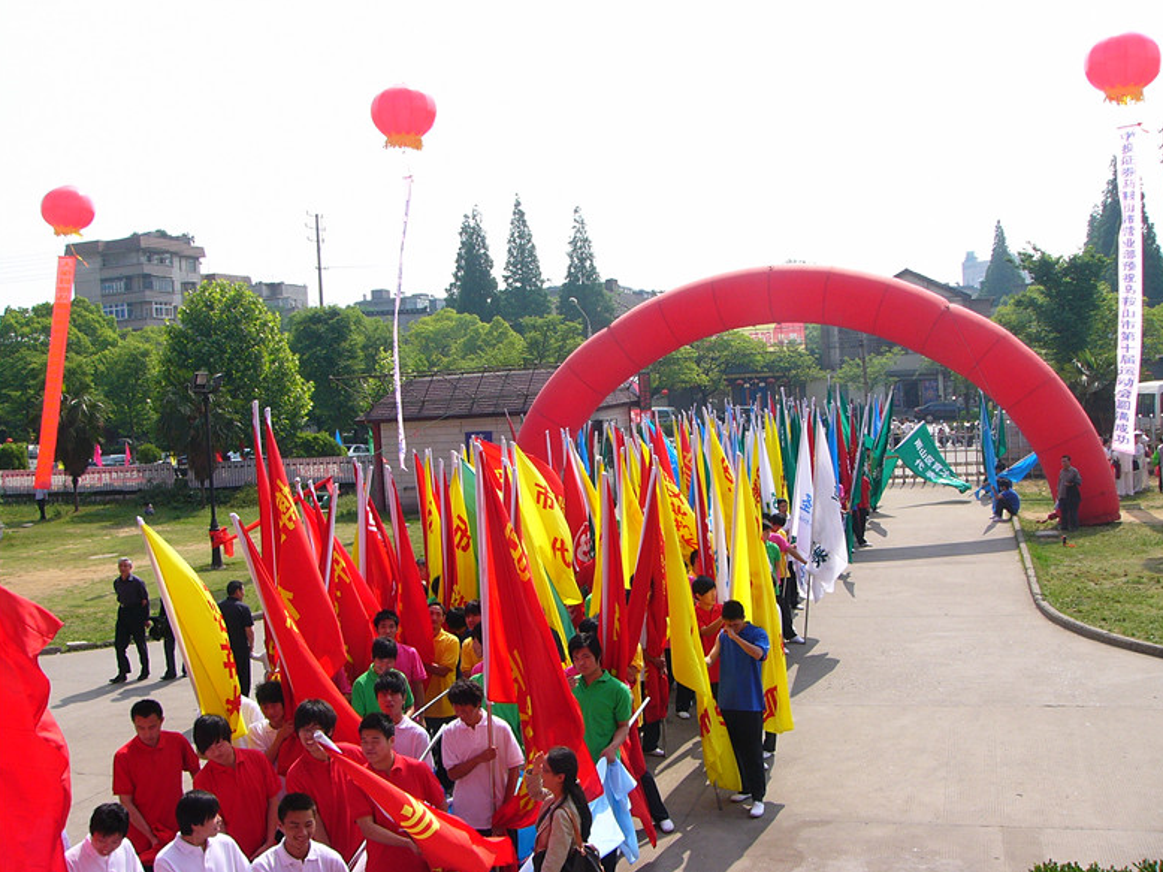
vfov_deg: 38.6
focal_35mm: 37
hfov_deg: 50.1
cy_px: 433
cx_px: 593
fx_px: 1243
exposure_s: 1/400
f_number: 4
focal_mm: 6
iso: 50
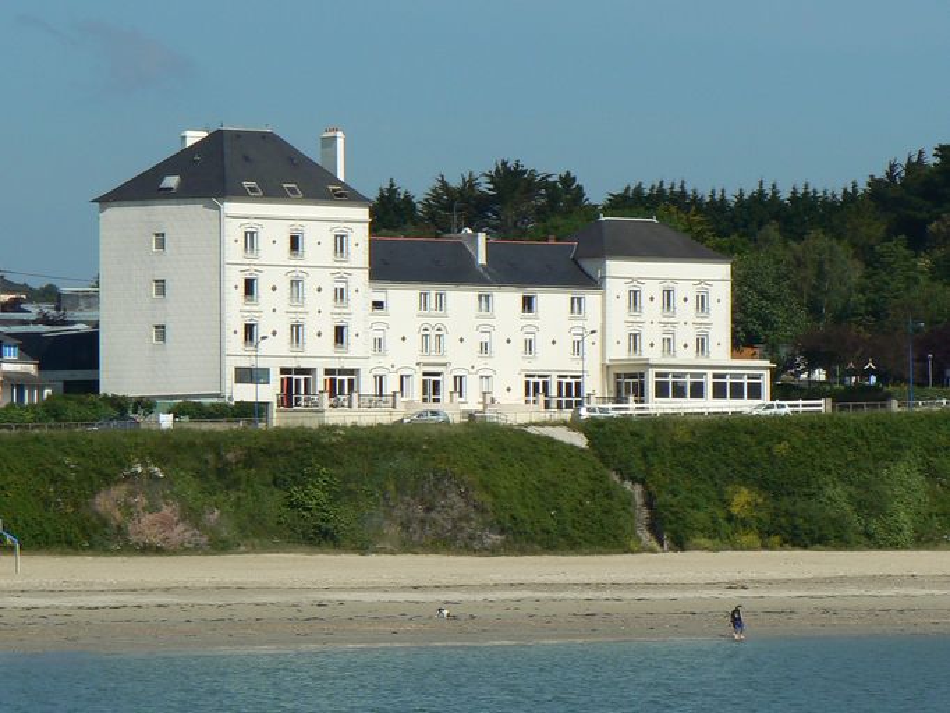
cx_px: 475
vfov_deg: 6.2
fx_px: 6589
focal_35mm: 240
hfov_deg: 8.2
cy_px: 356
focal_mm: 29.1
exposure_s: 1/500
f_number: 8
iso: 80
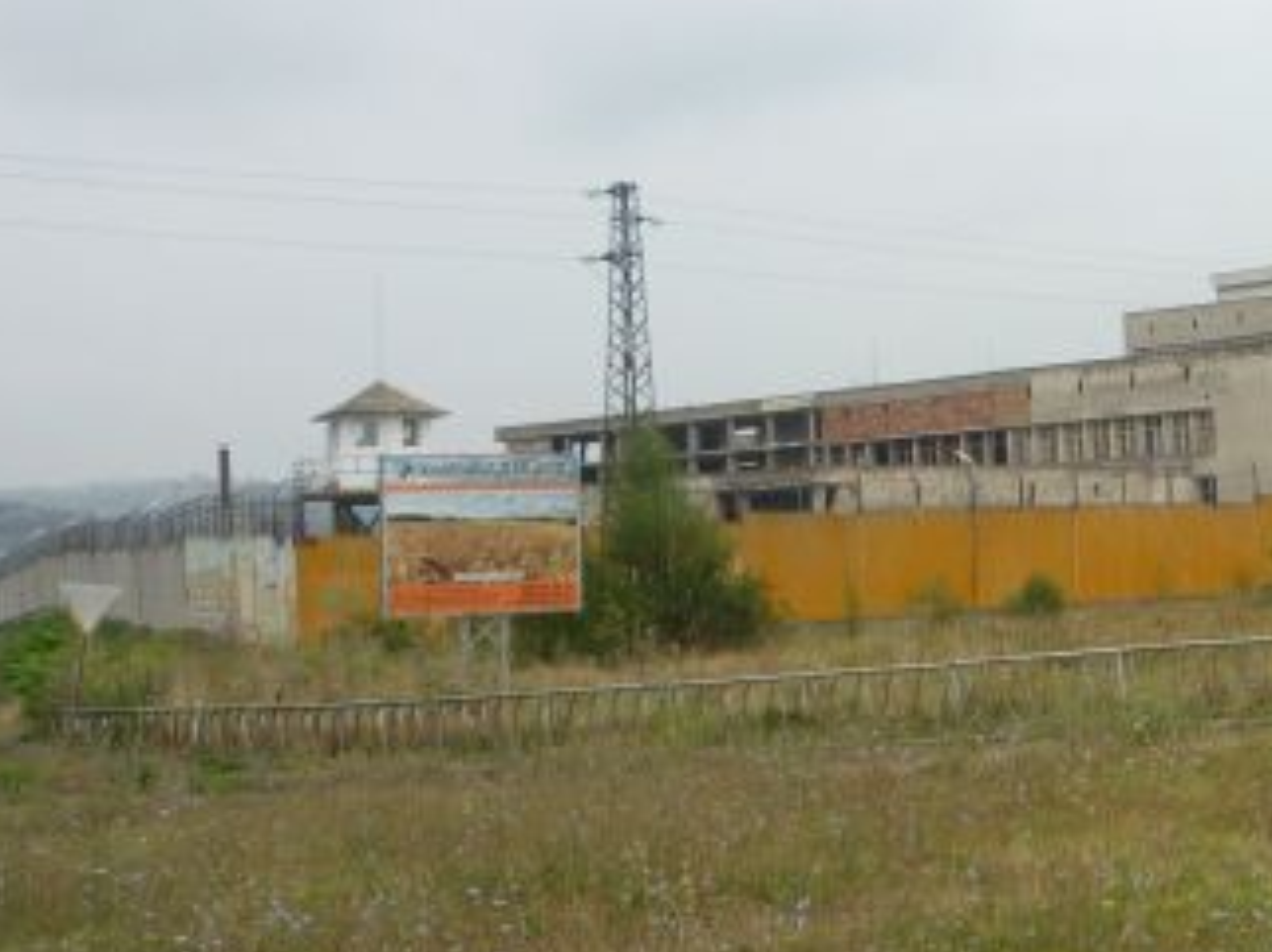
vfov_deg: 21.9
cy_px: 450
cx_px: 1120
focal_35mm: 67
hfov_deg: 28.0
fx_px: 2460
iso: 80
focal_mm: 5.5
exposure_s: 1/640
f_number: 2.8
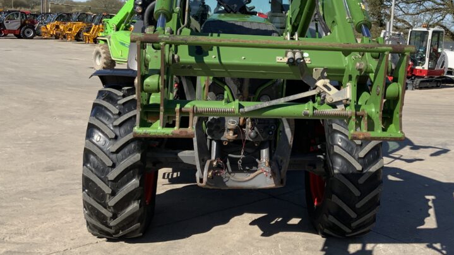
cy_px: 76
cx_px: 288
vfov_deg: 26.3
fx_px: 542
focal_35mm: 45
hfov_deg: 45.0
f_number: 1.8
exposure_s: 1/1675
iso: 16
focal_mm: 3
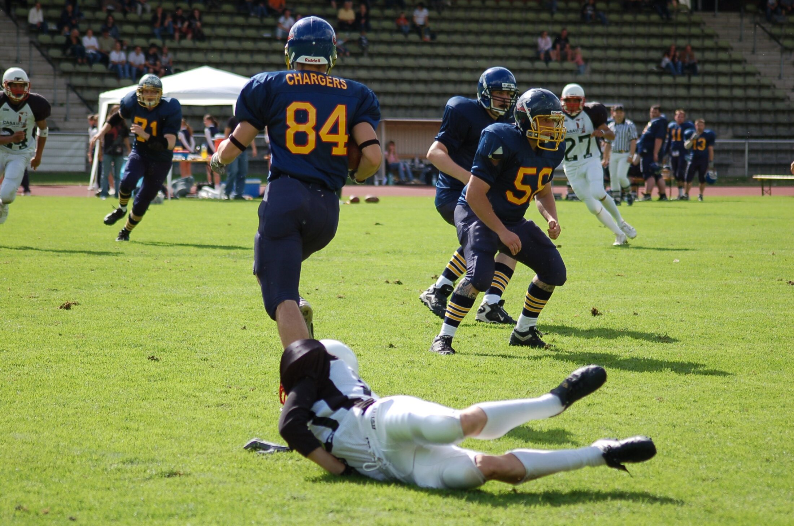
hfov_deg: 12.5
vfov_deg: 8.3
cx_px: 397
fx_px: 3632
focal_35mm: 165
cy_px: 263
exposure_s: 1/1000
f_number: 4.5
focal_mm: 110
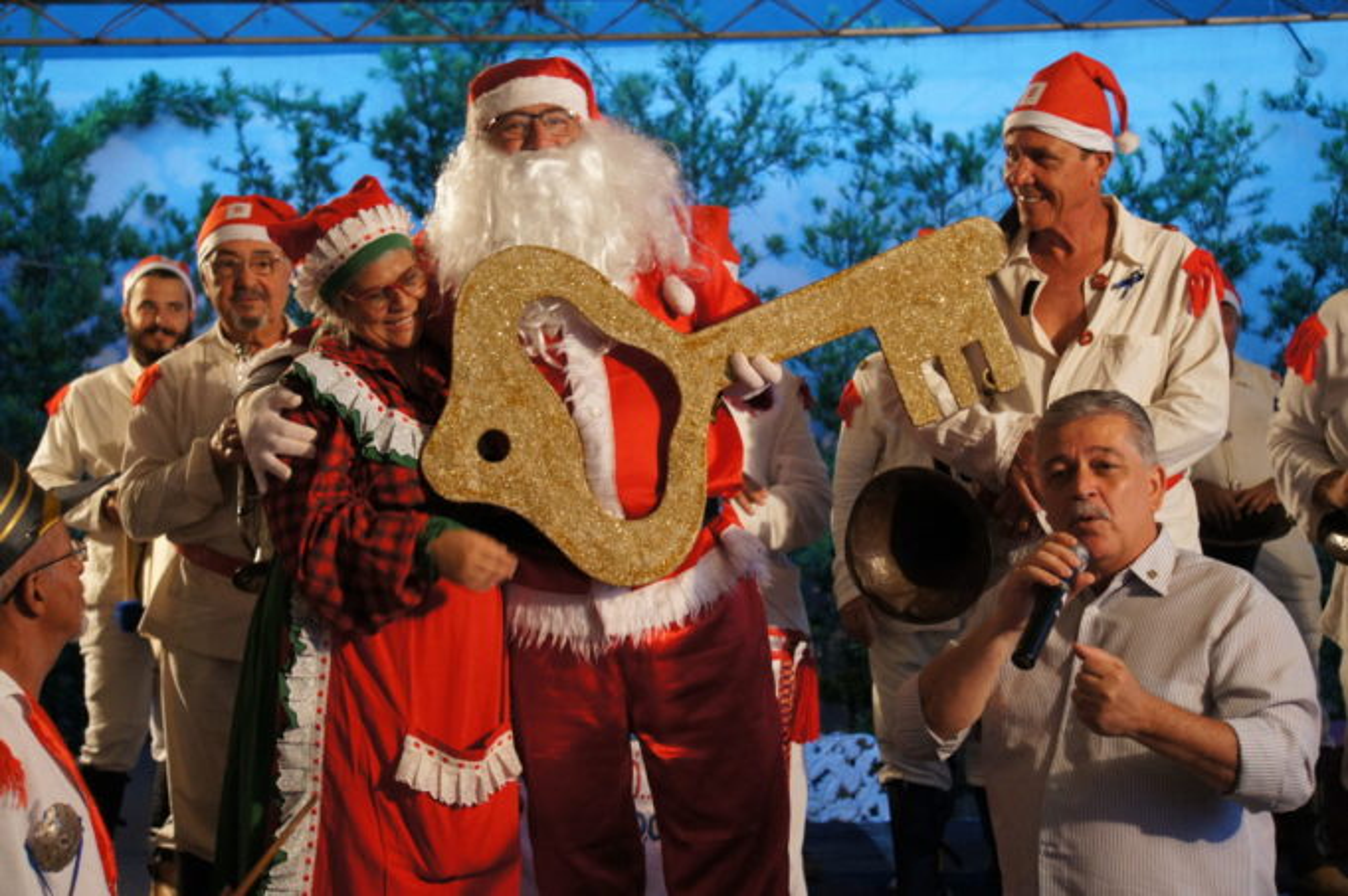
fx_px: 3087
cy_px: 448
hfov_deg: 24.6
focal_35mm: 82
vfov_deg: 16.5
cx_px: 674
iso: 1600
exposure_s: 1/50
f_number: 4.5
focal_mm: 55
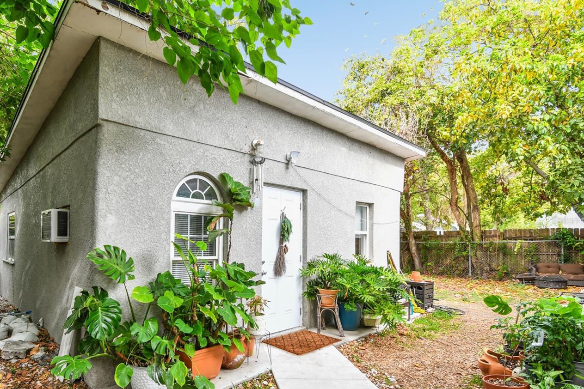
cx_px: 223
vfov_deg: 64.3
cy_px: 220
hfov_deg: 85.4
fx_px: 308
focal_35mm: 19
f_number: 7.1
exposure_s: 1/60
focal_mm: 10
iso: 100
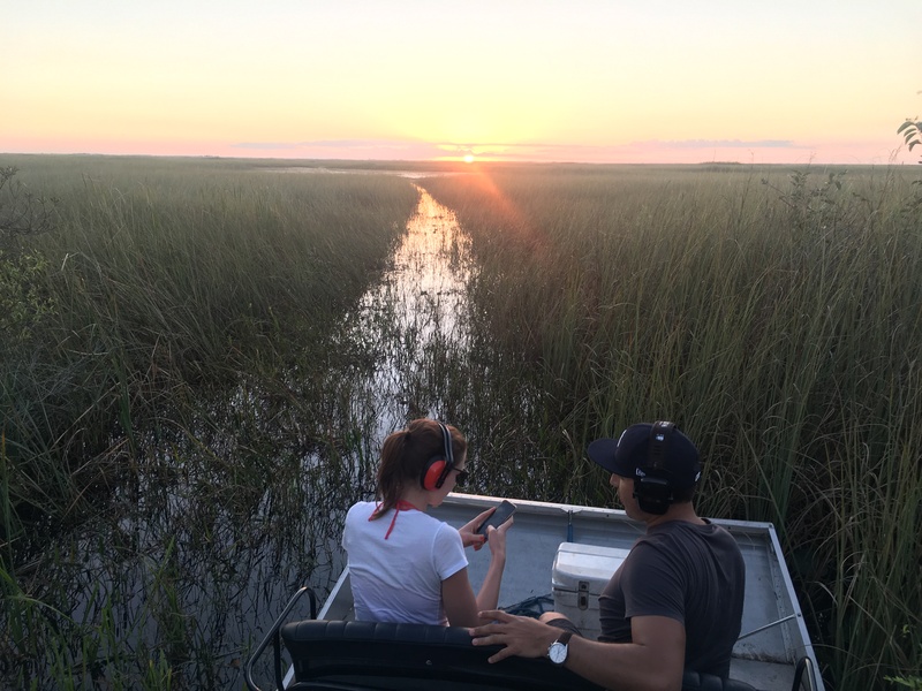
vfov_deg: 48.2
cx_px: 461
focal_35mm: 29
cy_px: 346
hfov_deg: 61.7
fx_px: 772
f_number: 2.2
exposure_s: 1/60
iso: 25
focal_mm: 4.15
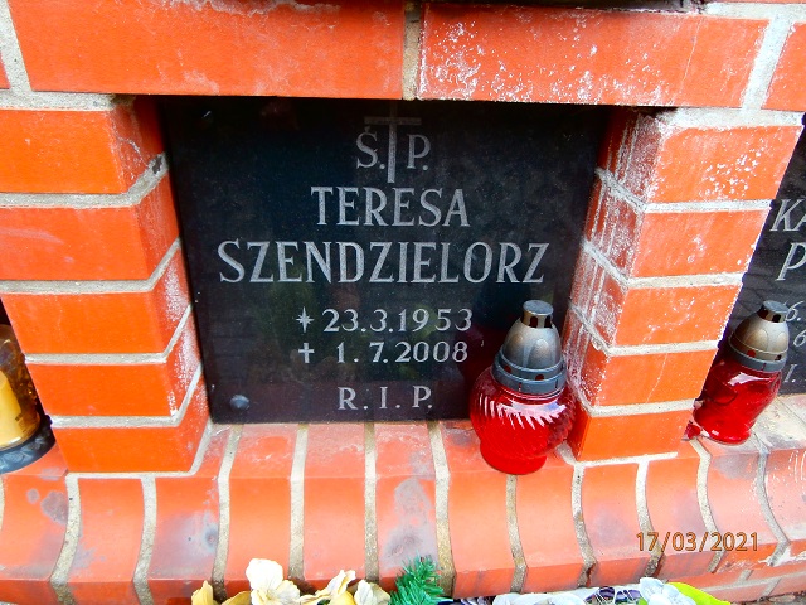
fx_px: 582
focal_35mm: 25
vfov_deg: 54.9
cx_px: 403
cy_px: 302
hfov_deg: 69.4
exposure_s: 1/60
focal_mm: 4.43
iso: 100
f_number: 3.2
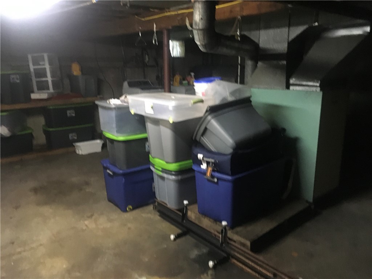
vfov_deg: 48.2
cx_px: 186
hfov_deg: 61.7
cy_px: 140
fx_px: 312
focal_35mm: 29
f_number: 2.2
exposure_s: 1/15
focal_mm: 4.15
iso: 320
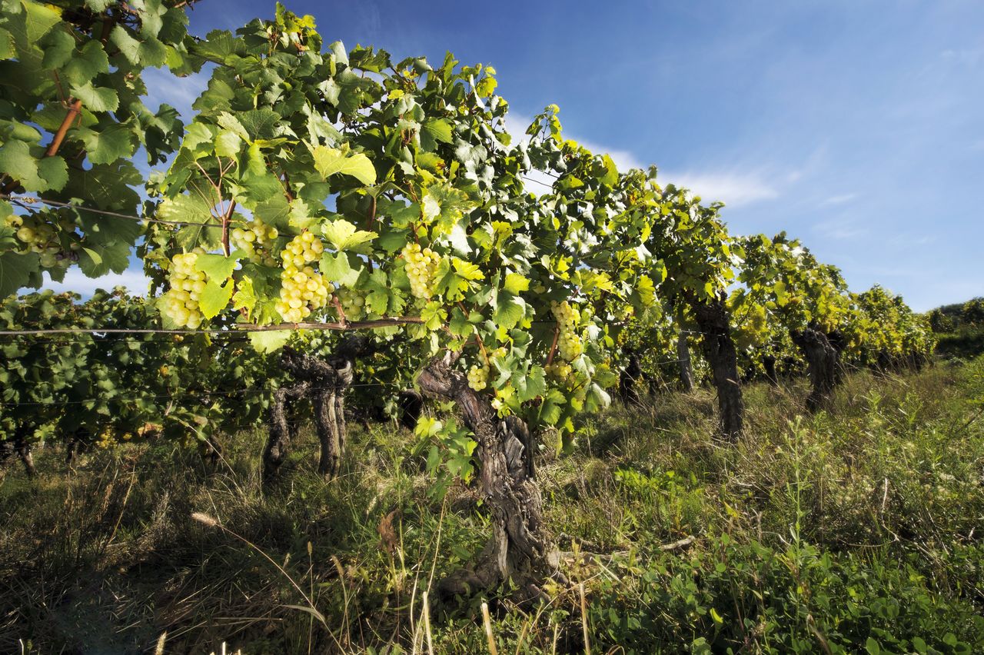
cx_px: 492
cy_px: 328
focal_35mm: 16
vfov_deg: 73.7
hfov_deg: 96.8
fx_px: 437
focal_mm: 16
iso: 200
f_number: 5.6
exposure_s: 1/250
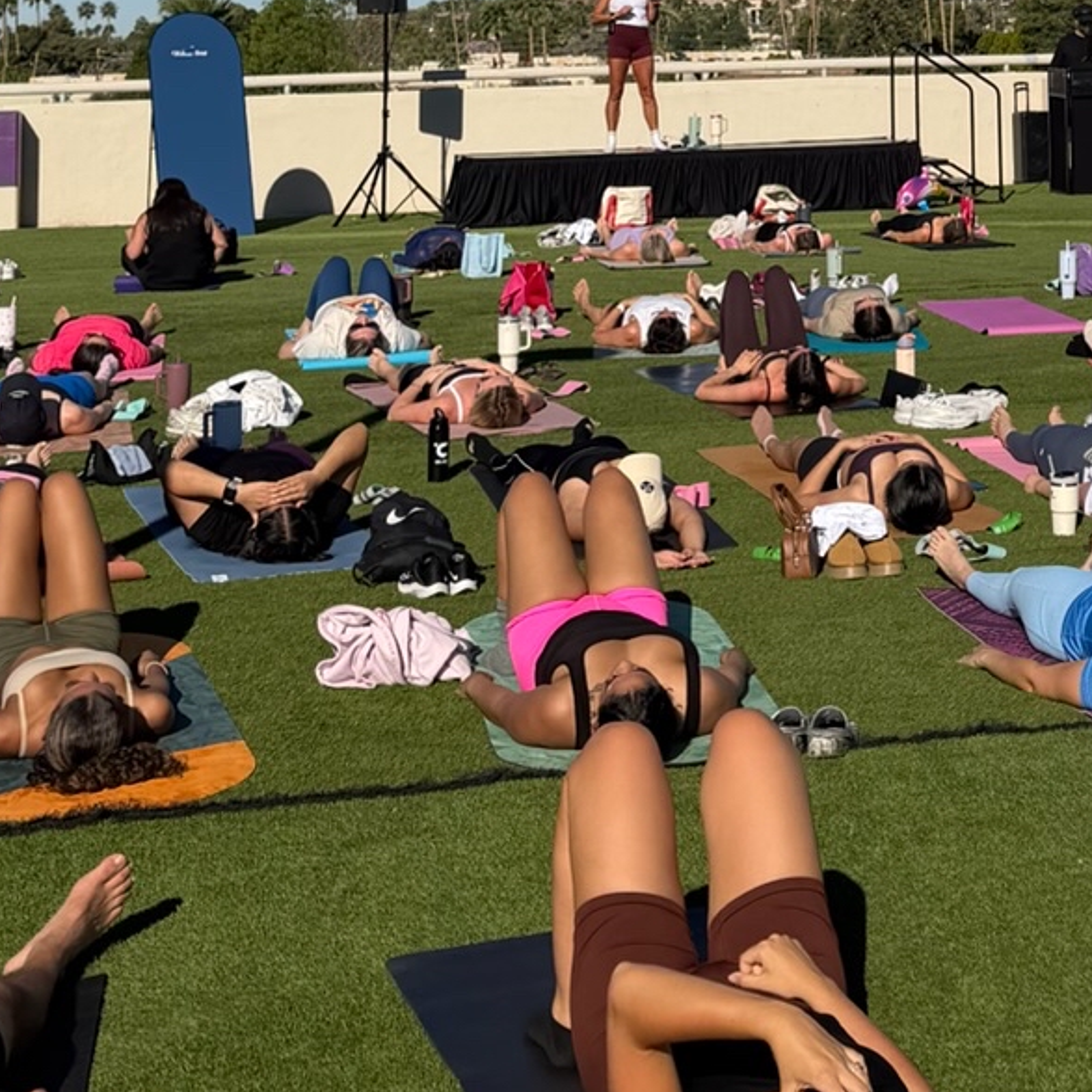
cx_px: 1047
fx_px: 2641
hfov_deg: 22.6
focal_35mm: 74
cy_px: -262
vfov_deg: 21.5
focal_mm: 6.76
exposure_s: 1/8130
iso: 80
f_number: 1.78
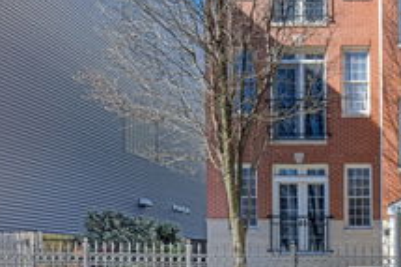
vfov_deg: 34.5
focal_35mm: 38
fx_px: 423
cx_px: 431
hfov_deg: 41.5
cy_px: 78
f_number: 11
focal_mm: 17
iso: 64
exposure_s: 1/30
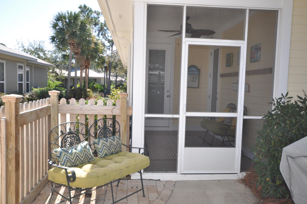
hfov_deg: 62.0
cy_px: 102
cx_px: 154
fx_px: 255
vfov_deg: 43.5
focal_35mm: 30
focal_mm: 20
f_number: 7.1
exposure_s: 1/200
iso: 200
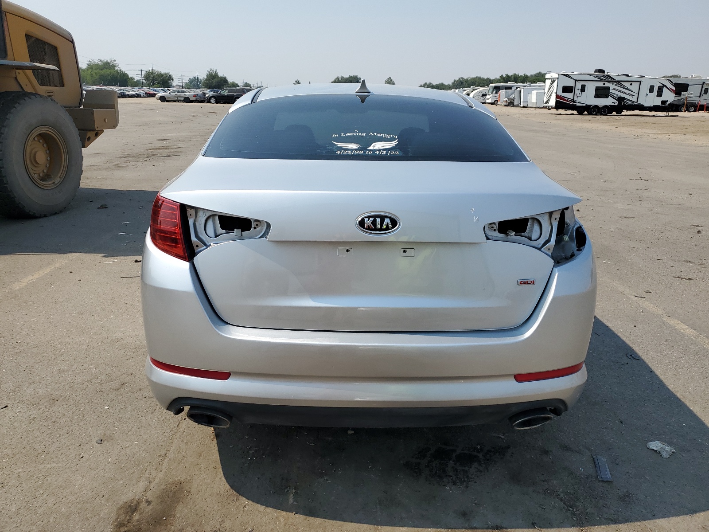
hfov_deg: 67.3
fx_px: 533
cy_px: 266
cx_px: 354
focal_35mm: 26
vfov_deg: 53.1
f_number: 1.5
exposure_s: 1/5000
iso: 50
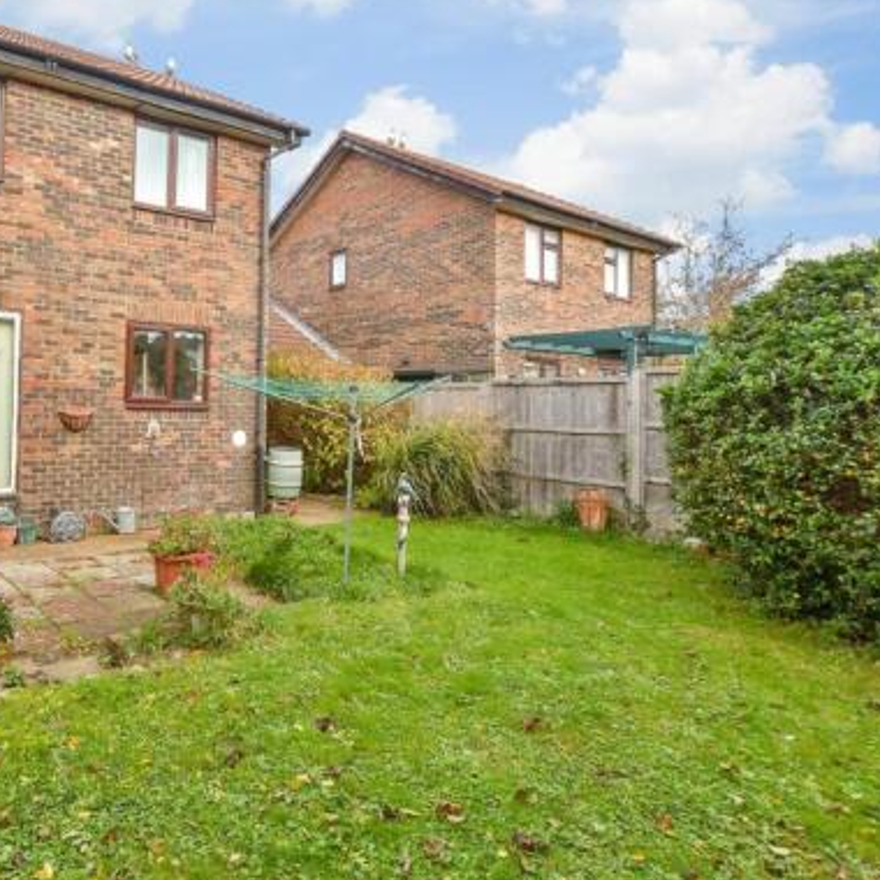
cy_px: 383
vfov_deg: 69.3
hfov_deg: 66.2
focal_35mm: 22
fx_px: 633
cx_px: 244
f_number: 8
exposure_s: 1/50
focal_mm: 10
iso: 160
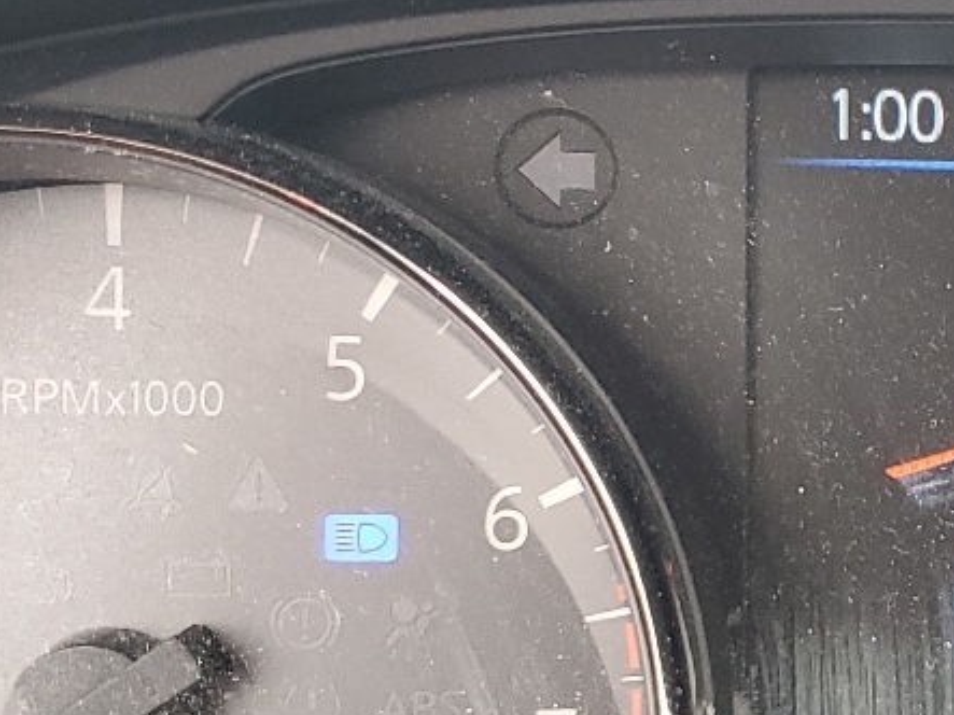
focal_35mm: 94
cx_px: 1090
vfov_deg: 15.7
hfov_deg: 19.8
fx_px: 2590
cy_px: 517
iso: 102
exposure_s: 1/60.2
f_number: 1.5
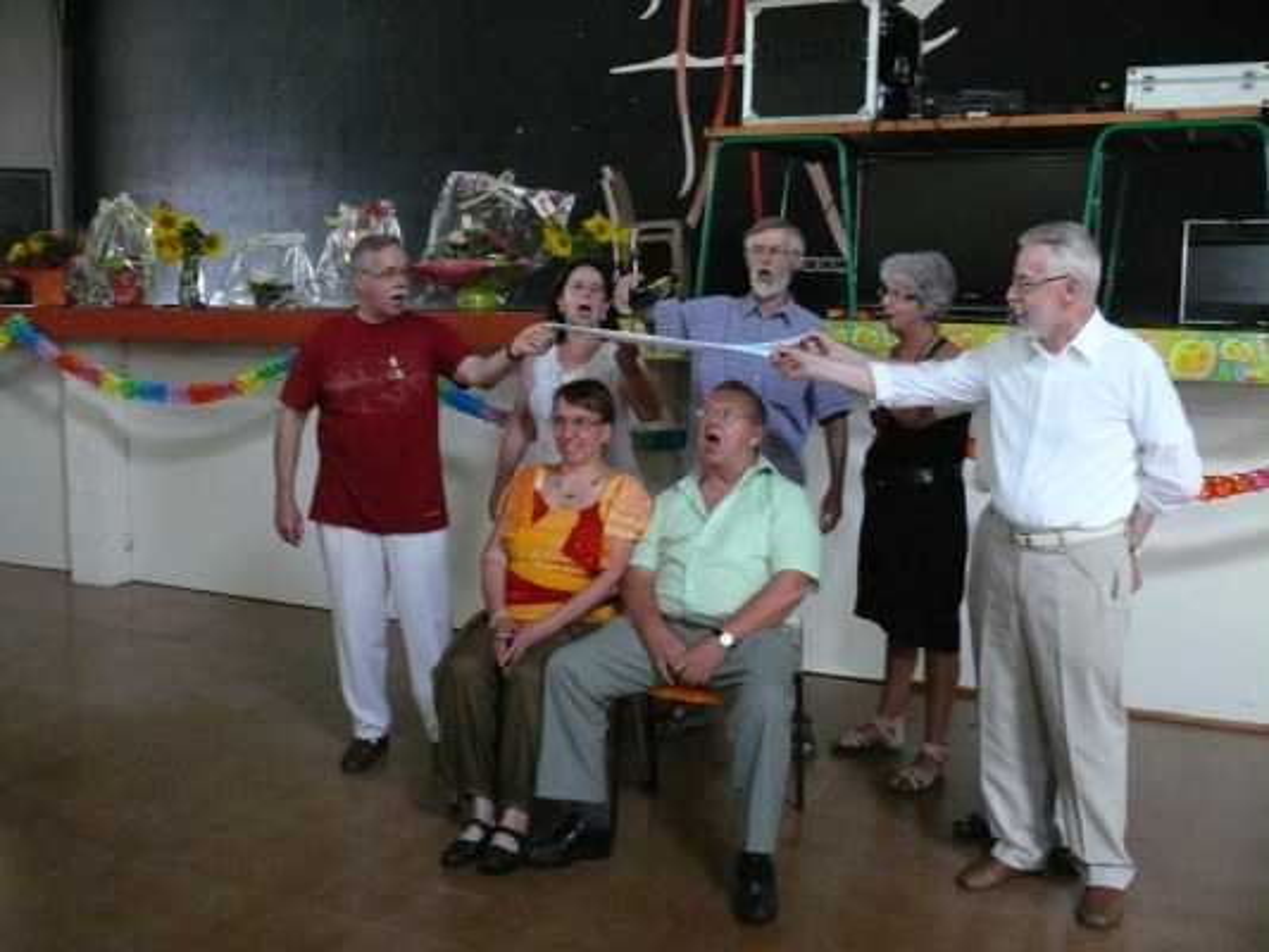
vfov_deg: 40.7
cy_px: 476
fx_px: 1283
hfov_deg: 52.6
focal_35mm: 35
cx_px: 634
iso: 800
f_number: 2.8
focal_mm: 7.4
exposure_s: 1/20
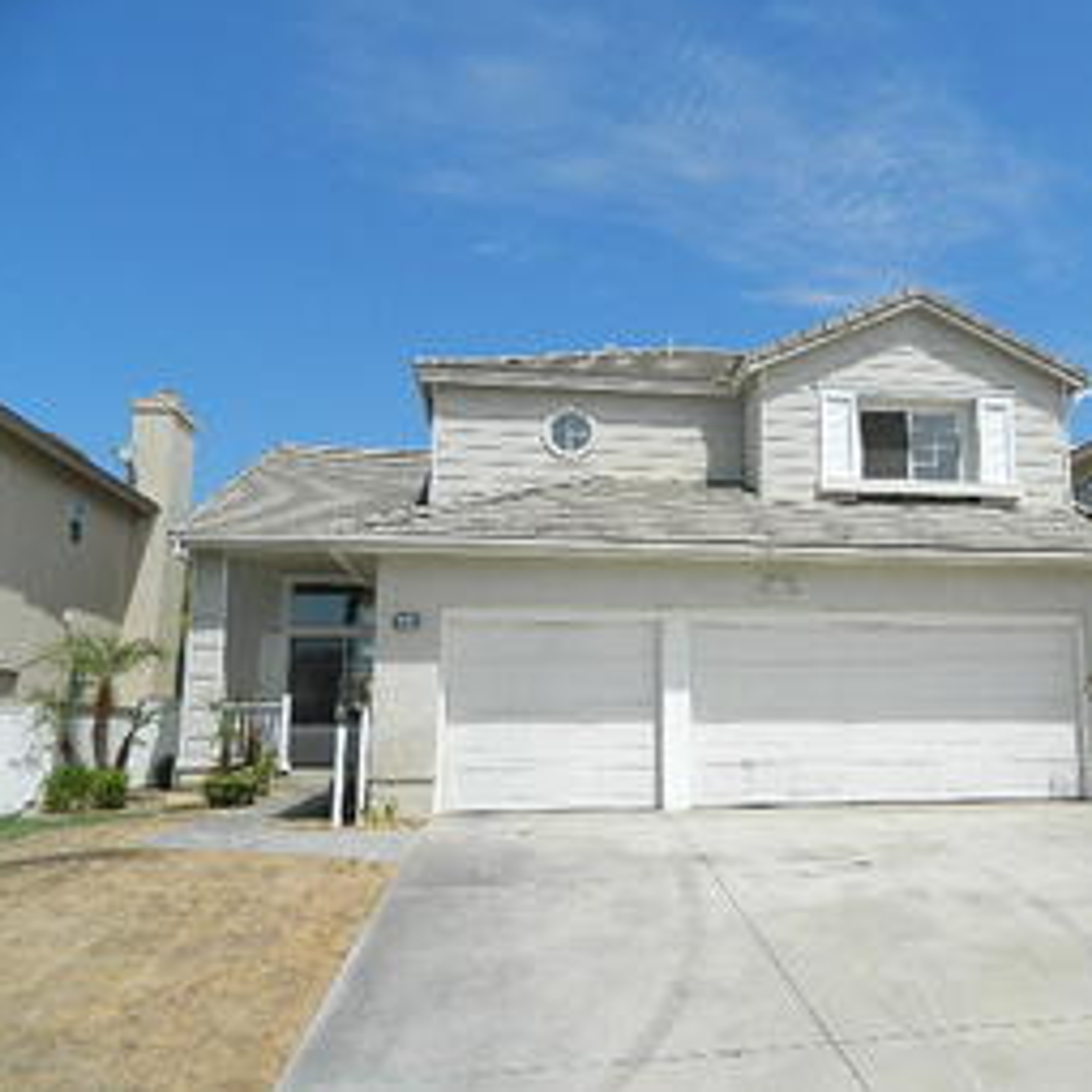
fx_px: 1071
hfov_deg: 53.0
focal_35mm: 30
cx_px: 728
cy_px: 544
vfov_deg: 54.0
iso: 110
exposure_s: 1/320
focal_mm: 4.5
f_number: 8.7
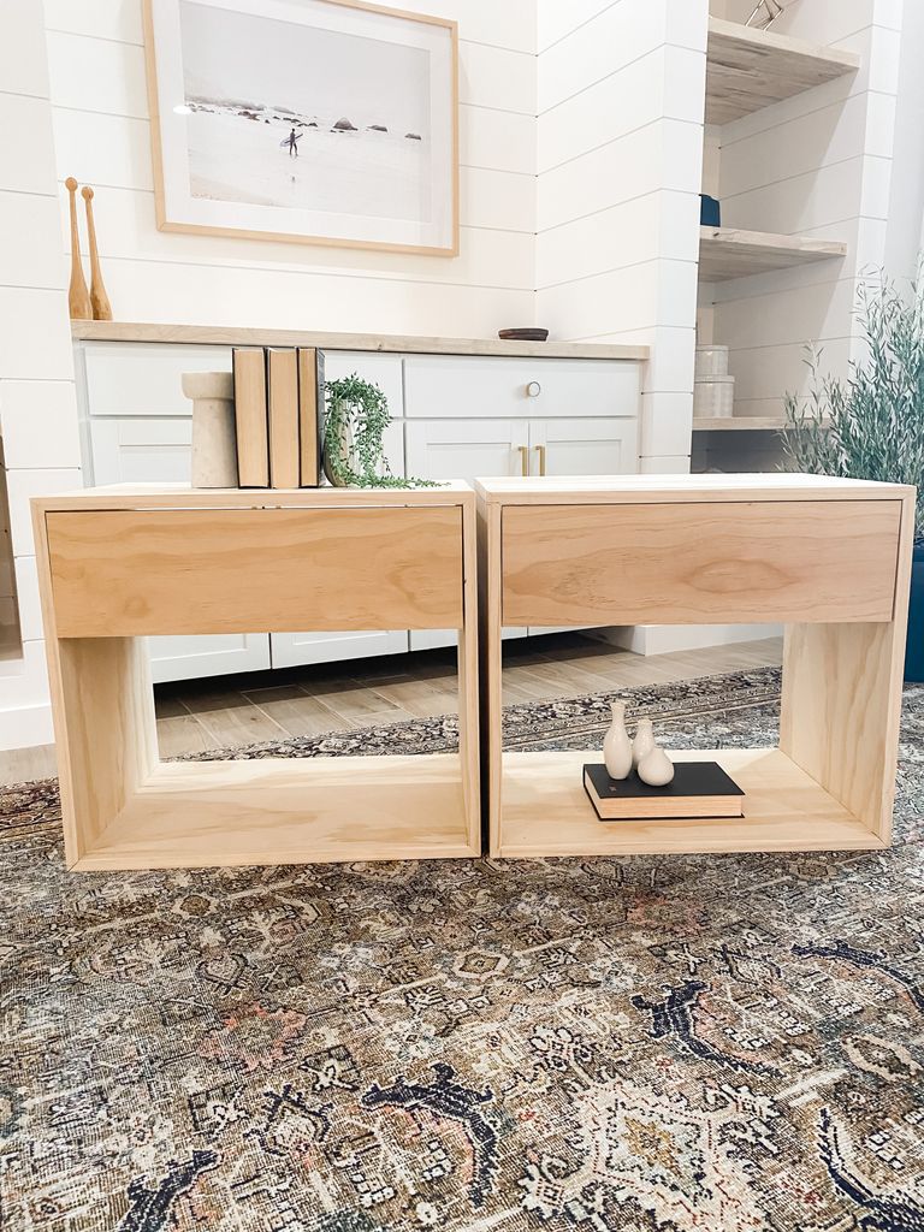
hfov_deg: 53.1
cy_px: 616
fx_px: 925
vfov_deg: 67.3
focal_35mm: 26
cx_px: 462
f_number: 1.8
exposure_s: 1/60
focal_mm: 4.25
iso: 160
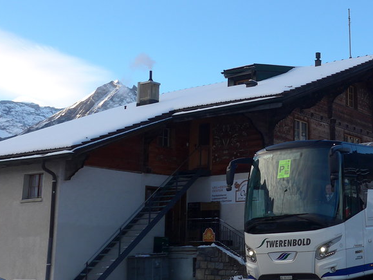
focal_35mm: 60
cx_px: 346
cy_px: 104
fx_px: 647
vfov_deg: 24.3
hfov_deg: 30.5
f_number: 2.8
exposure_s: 1/500
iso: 80
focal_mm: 6
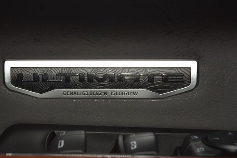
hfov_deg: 16.5
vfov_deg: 11.1
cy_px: 77
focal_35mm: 124
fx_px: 817
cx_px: 103
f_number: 8
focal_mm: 70
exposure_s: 1/125
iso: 100
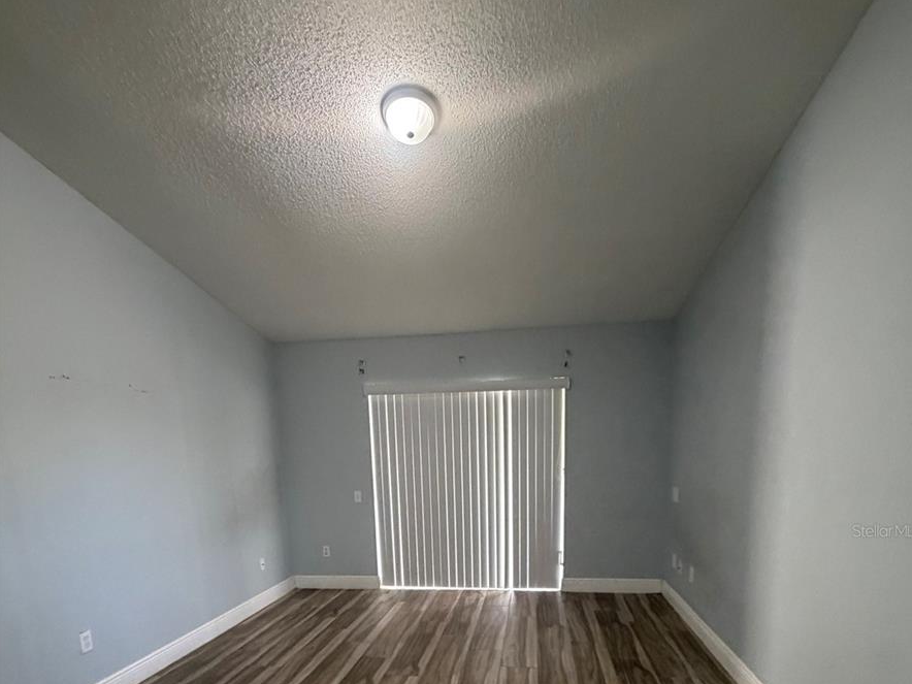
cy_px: 530
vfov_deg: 63.7
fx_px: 501
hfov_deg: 84.7
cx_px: 461
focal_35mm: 19
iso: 500
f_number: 2.2
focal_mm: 2.22
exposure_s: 1/60
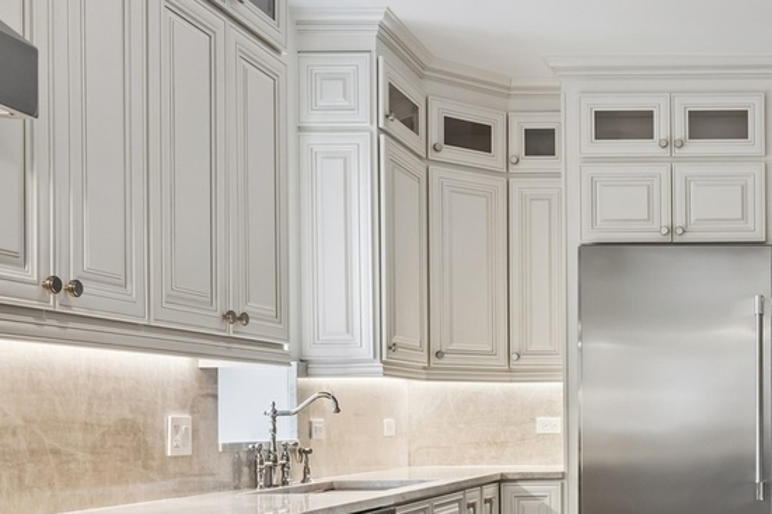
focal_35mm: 50
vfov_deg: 26.5
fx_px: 1072
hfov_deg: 35.5
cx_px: 785
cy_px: 408
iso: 320
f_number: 9
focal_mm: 17
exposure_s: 1/8
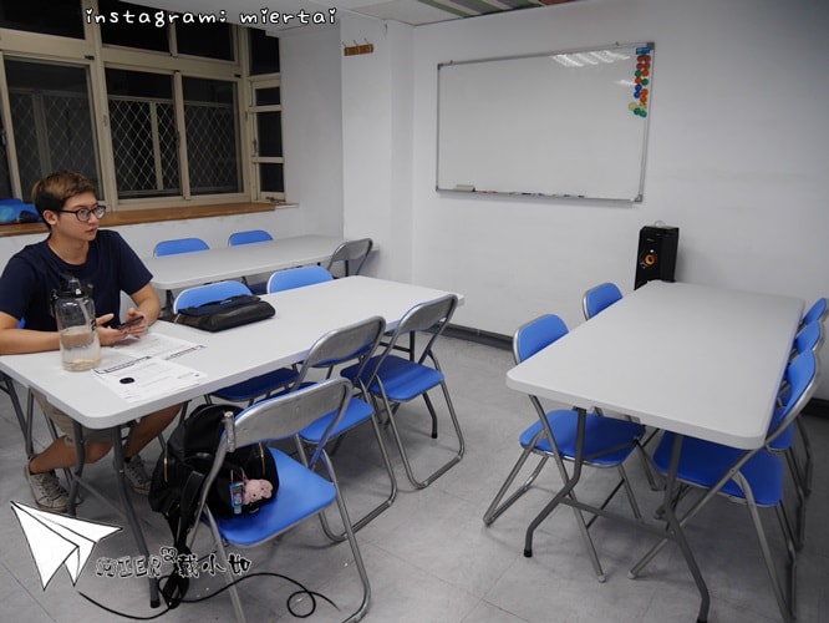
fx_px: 575
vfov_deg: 56.8
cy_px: 312
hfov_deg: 71.6
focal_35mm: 24
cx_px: 414
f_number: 3.5
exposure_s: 1/60
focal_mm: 12
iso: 250
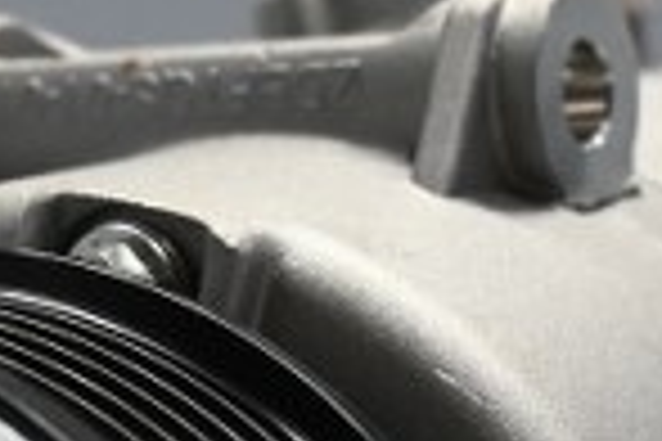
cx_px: 189
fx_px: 3746
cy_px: 727
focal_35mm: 204
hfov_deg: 10.1
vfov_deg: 6.6
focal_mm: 25
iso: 900
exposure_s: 1/125
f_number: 4.2
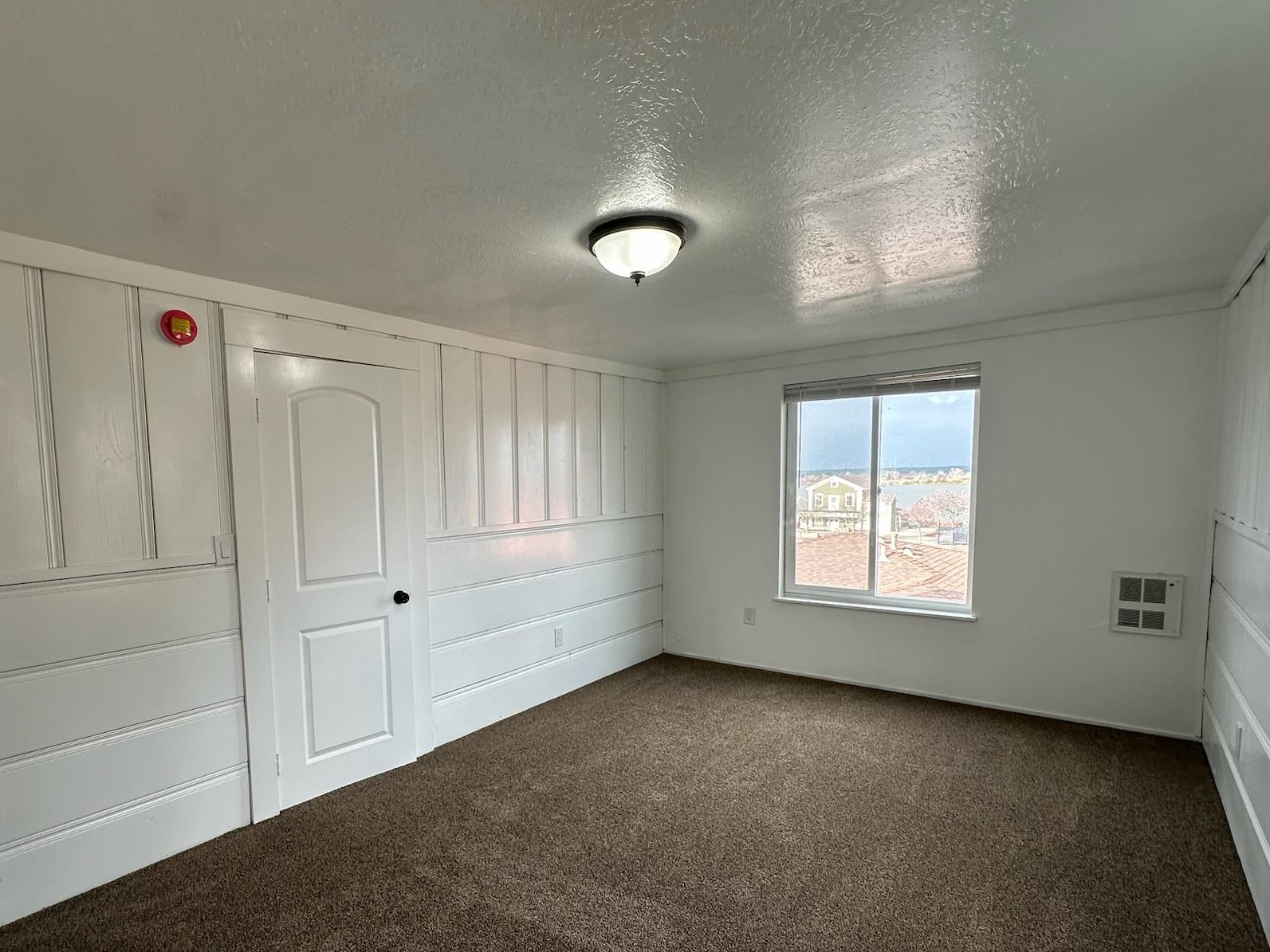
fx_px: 660
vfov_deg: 71.3
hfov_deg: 87.2
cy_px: 534
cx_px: 543
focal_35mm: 18
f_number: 2.2
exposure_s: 1/99
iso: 50
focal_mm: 2.22
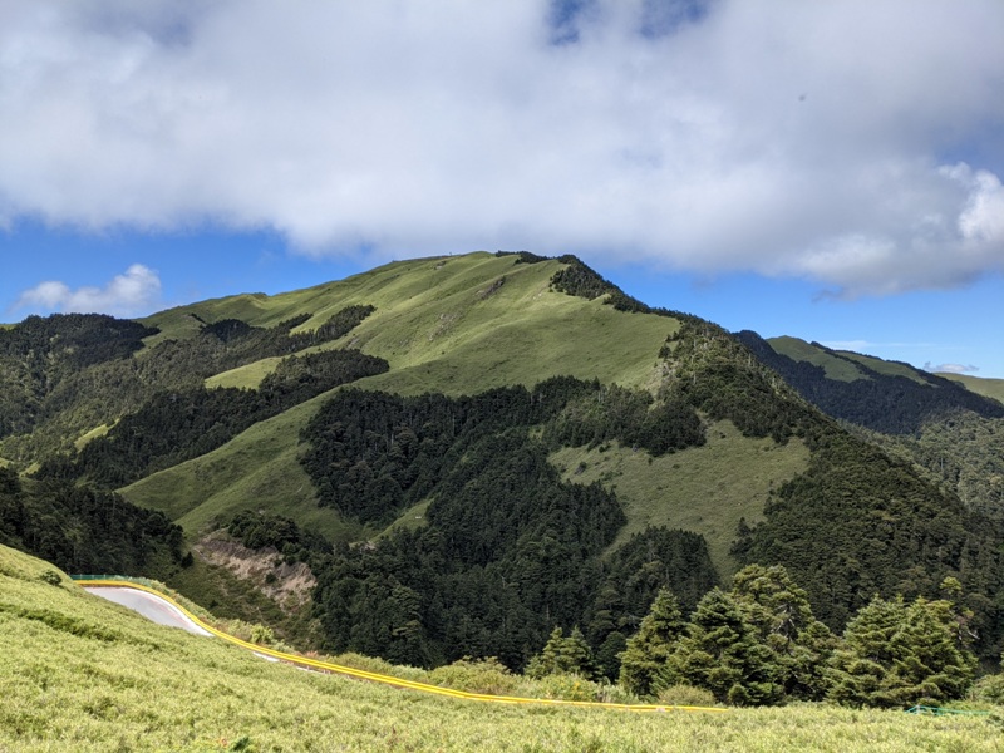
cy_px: 376
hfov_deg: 65.3
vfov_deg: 51.4
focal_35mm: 27
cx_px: 502
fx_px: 783
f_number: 1.73
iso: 65
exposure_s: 1/3344
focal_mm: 4.38
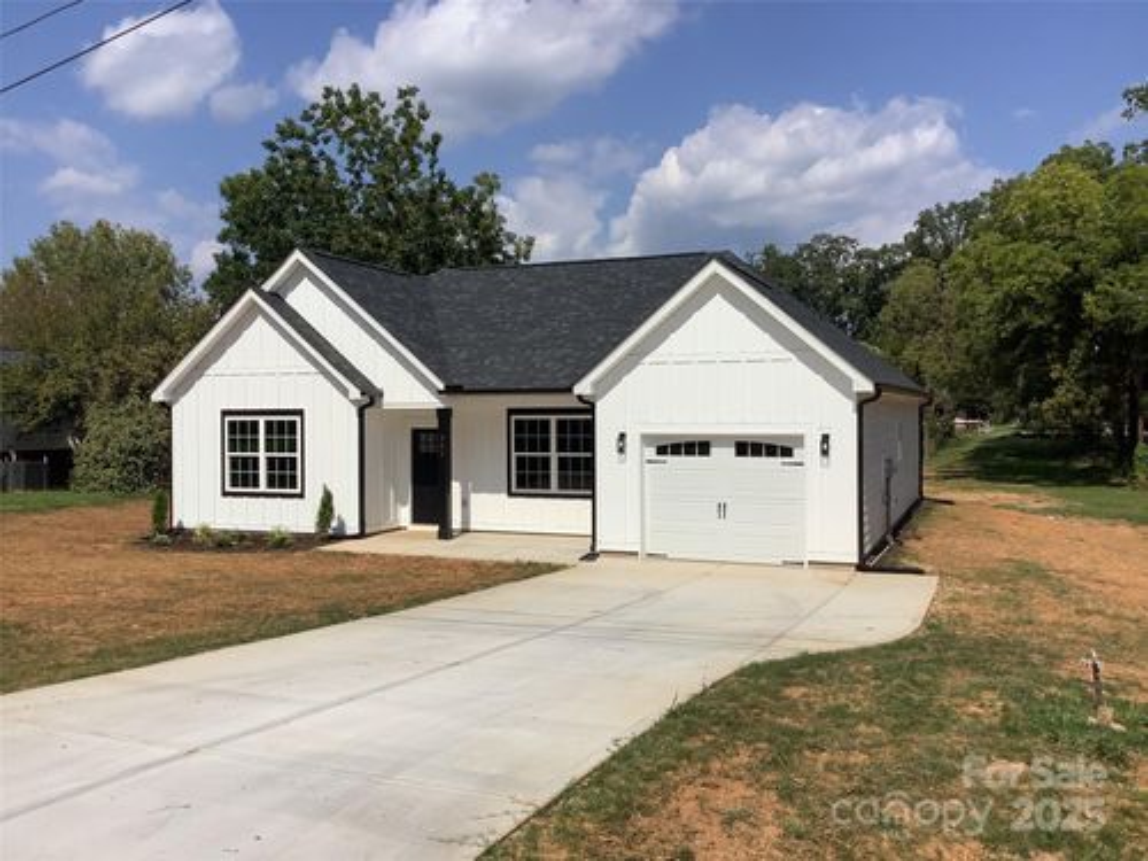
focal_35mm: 31
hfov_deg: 58.4
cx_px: 574
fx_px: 1028
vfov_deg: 45.4
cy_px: 430
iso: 25
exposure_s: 1/3401
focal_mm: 3.3
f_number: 2.4
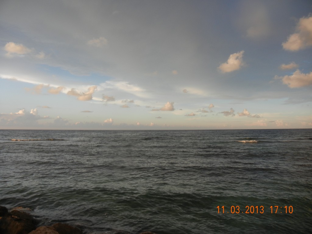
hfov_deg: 60.0
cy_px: 117
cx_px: 156
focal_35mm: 30
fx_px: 270
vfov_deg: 46.8
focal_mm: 5.4
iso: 160
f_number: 3.5
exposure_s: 1/578
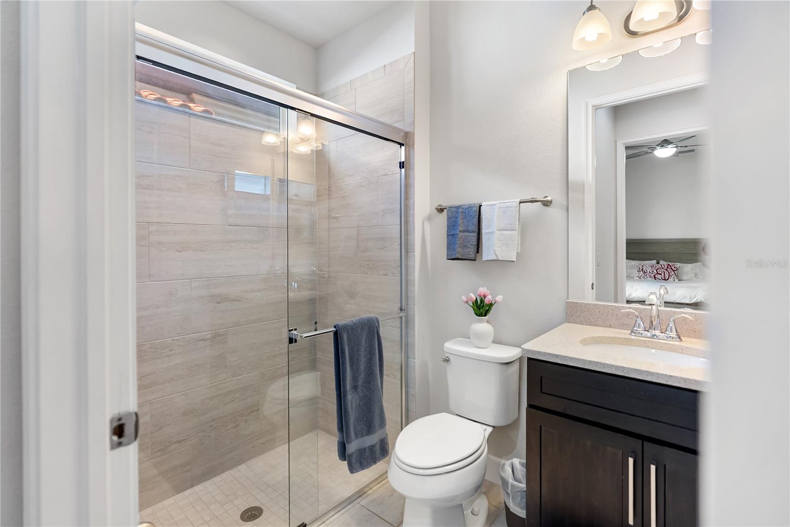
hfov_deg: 96.7
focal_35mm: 16
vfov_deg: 73.8
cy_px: 264
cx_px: 395
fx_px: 351
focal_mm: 16
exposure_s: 1/160
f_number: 2.8
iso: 250
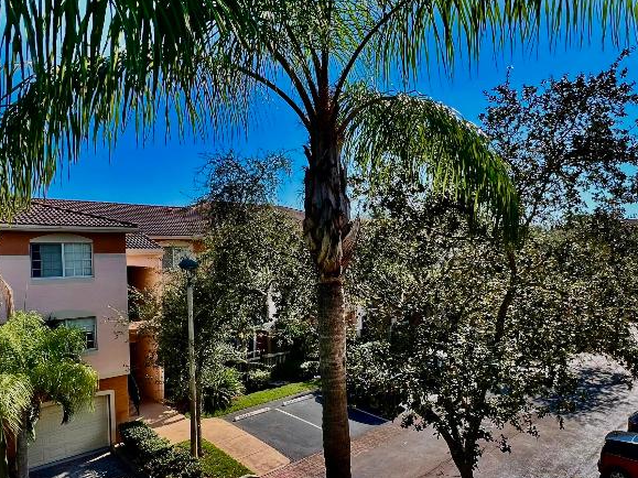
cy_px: 272
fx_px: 424
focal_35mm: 23
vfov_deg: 58.6
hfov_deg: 73.7
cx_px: 356
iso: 32
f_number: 1.8
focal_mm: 1.57
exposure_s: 1/840
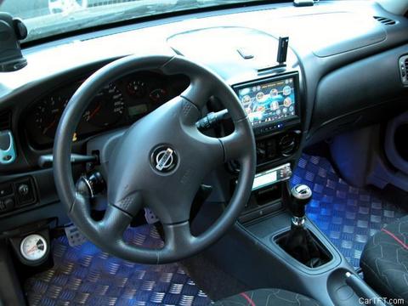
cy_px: 153
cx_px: 204
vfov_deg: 32.2
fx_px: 530
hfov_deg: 42.1
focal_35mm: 45
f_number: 3
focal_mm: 11.6
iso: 176
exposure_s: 1/3.2
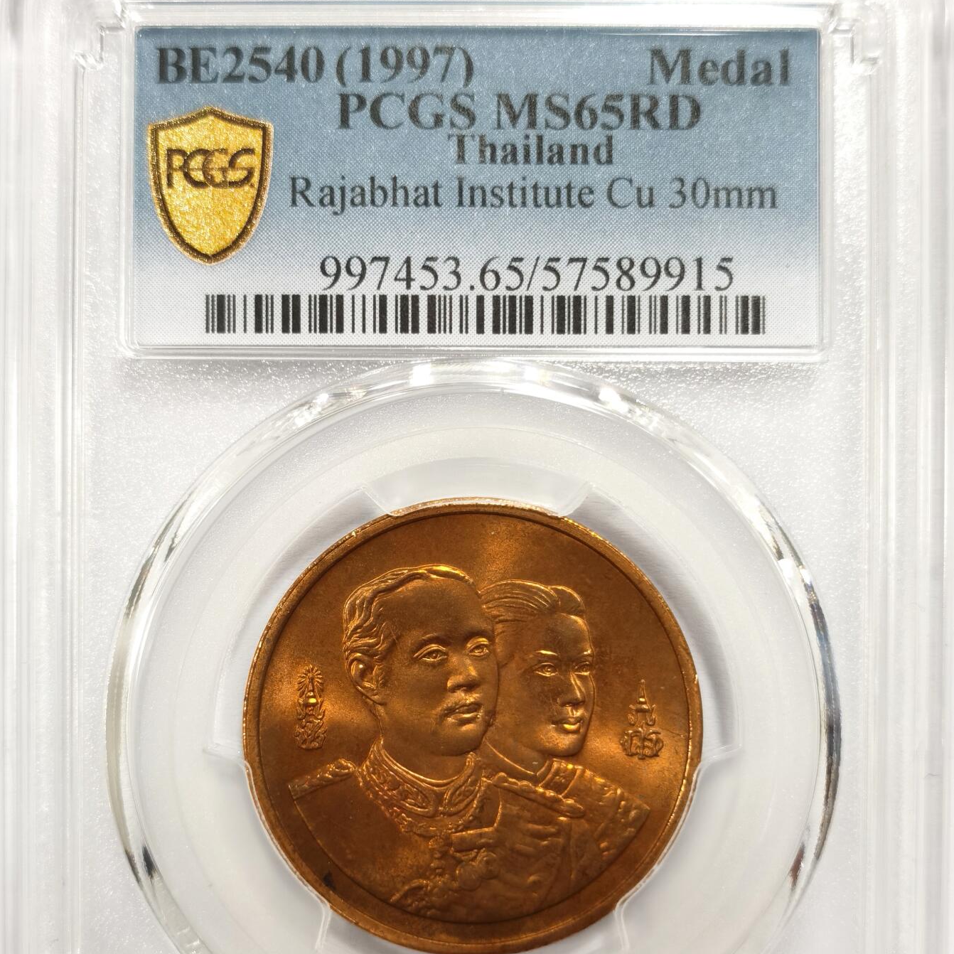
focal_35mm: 64
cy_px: 553
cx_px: 478
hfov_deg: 26.9
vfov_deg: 26.9
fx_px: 1996
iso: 160
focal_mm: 5.56
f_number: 16
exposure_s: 1/100
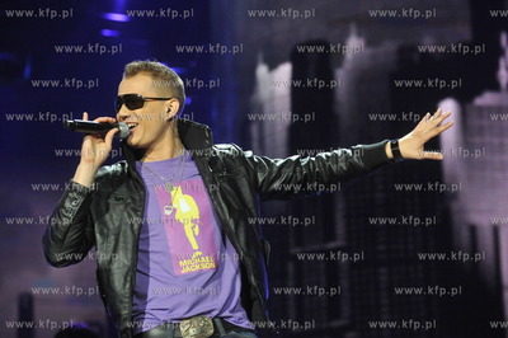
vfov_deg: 8.8
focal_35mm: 155
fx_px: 2185
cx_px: 254
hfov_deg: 13.3
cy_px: 169
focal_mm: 155
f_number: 5.6
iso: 3200
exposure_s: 1/200
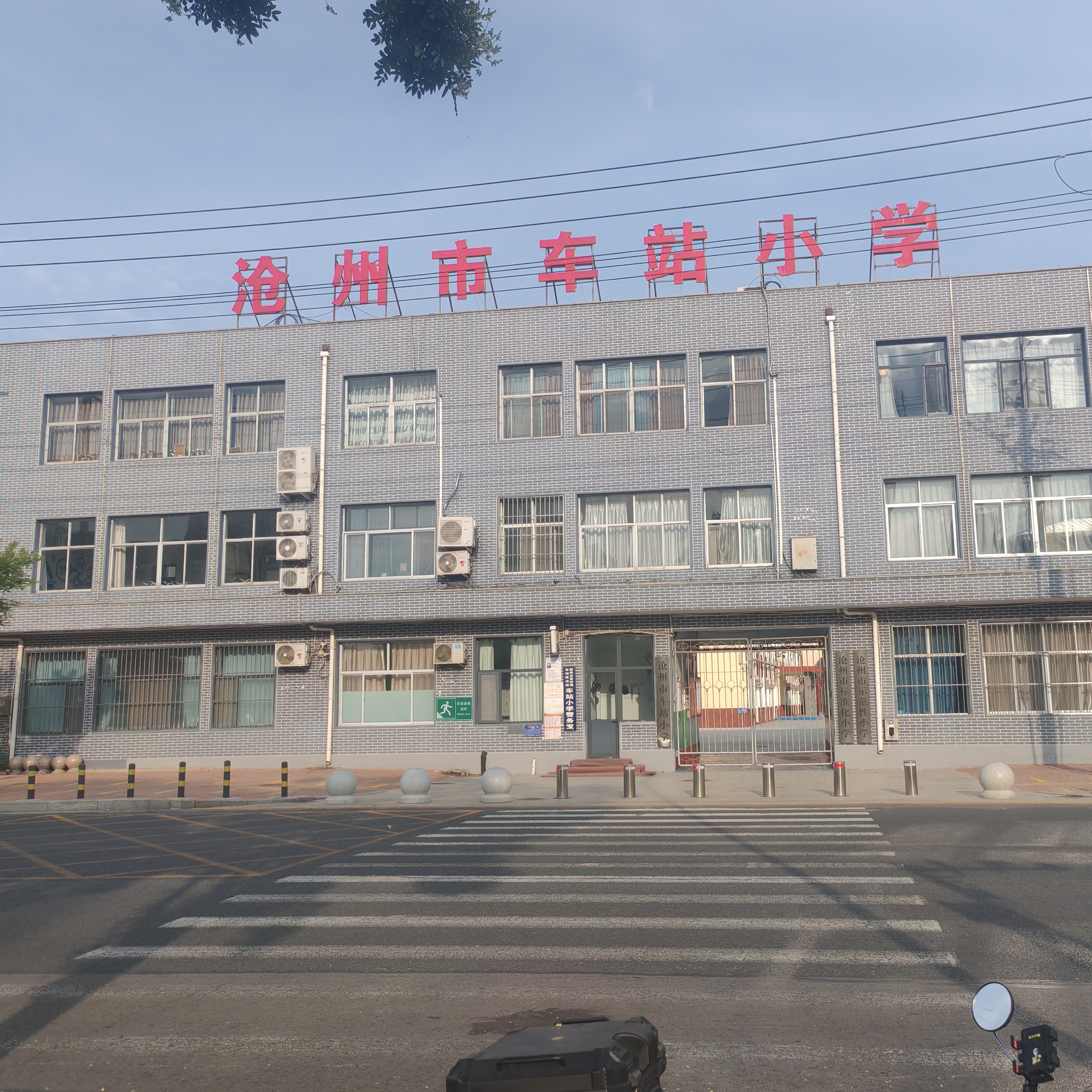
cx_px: 623
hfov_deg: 50.9
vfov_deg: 51.1
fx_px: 1142
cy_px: 544
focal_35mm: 32
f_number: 1.95
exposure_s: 1/1400
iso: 50
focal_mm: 5.52
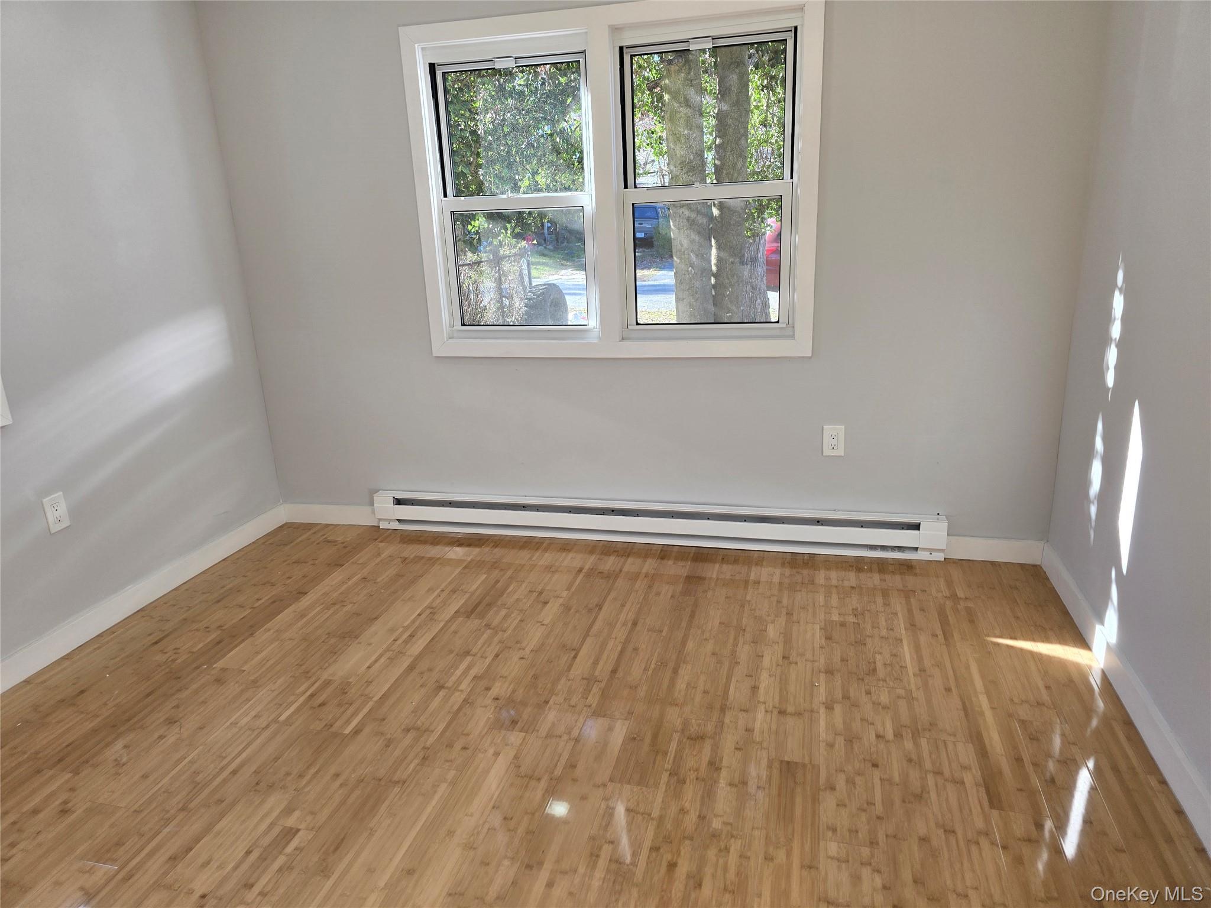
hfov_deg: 73.9
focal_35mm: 23
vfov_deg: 58.9
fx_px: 805
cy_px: 454
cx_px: 606
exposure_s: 1/180
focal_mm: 6.3
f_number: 1.7
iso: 64
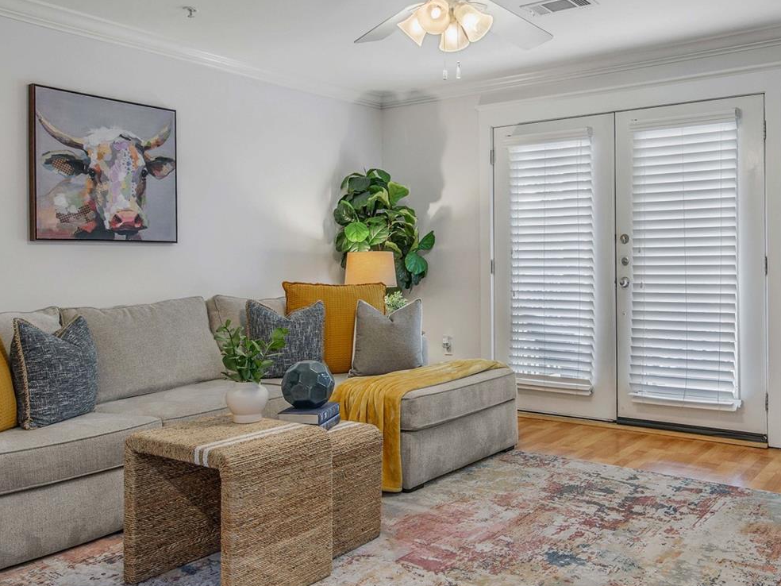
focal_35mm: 30
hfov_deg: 59.5
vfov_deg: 46.7
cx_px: 468
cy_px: 336
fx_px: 677
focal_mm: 15
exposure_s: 1/3
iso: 250
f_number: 7.1
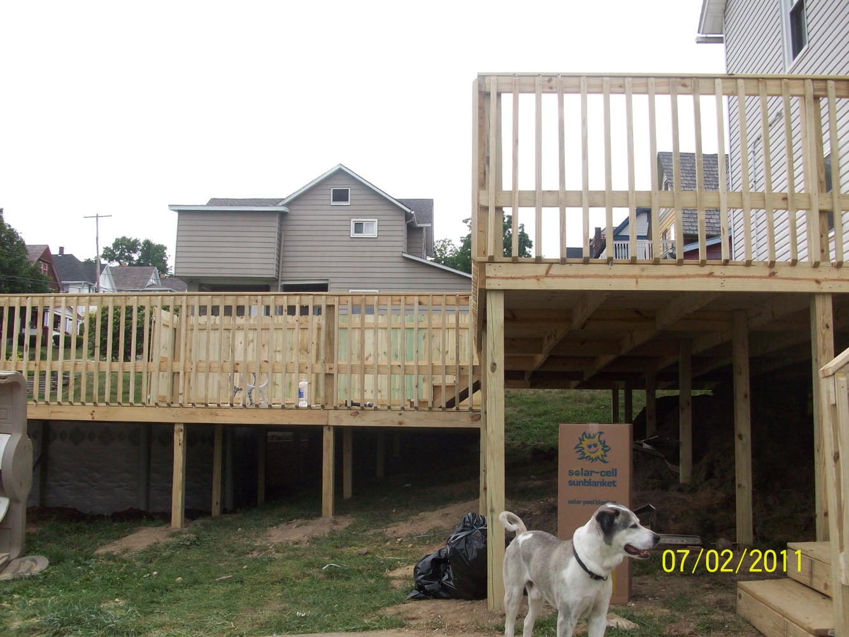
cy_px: 318
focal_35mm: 34
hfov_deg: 54.0
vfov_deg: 41.8
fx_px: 834
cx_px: 424
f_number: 2.8
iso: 64
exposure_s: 1/395
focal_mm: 5.7
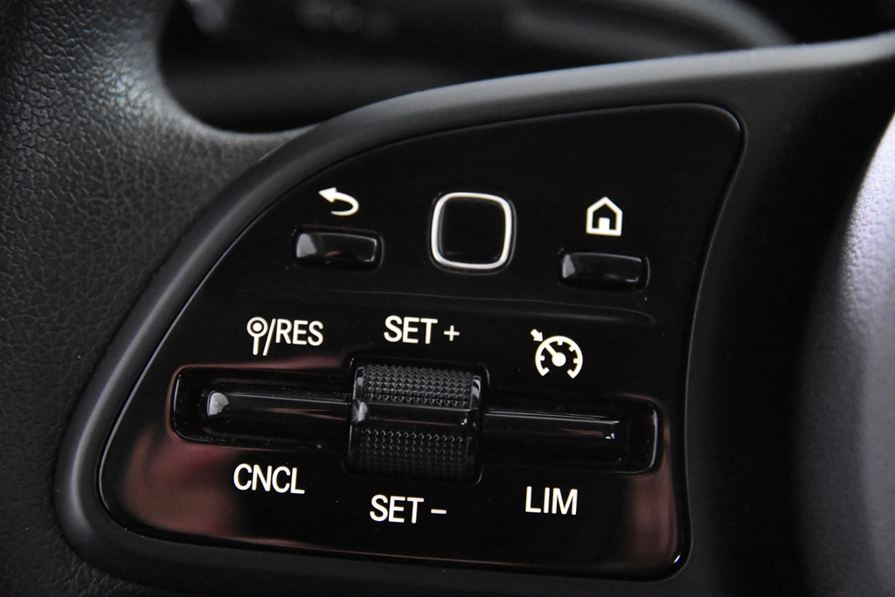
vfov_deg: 13.0
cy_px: 298
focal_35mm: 105
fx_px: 2611
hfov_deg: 19.5
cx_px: 448
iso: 12800
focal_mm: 70
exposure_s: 1/80
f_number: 4
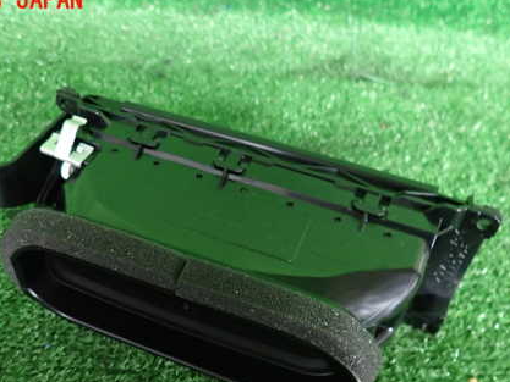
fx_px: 531
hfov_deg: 51.2
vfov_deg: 39.1
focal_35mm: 36
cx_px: 227
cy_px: 260
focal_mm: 4.5
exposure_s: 1/30
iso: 500
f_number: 2
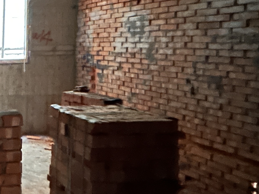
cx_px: -104
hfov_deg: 30.0
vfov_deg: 32.0
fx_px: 337
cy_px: 71
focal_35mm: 45
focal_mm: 2.22
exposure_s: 1/12
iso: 1600
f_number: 2.2
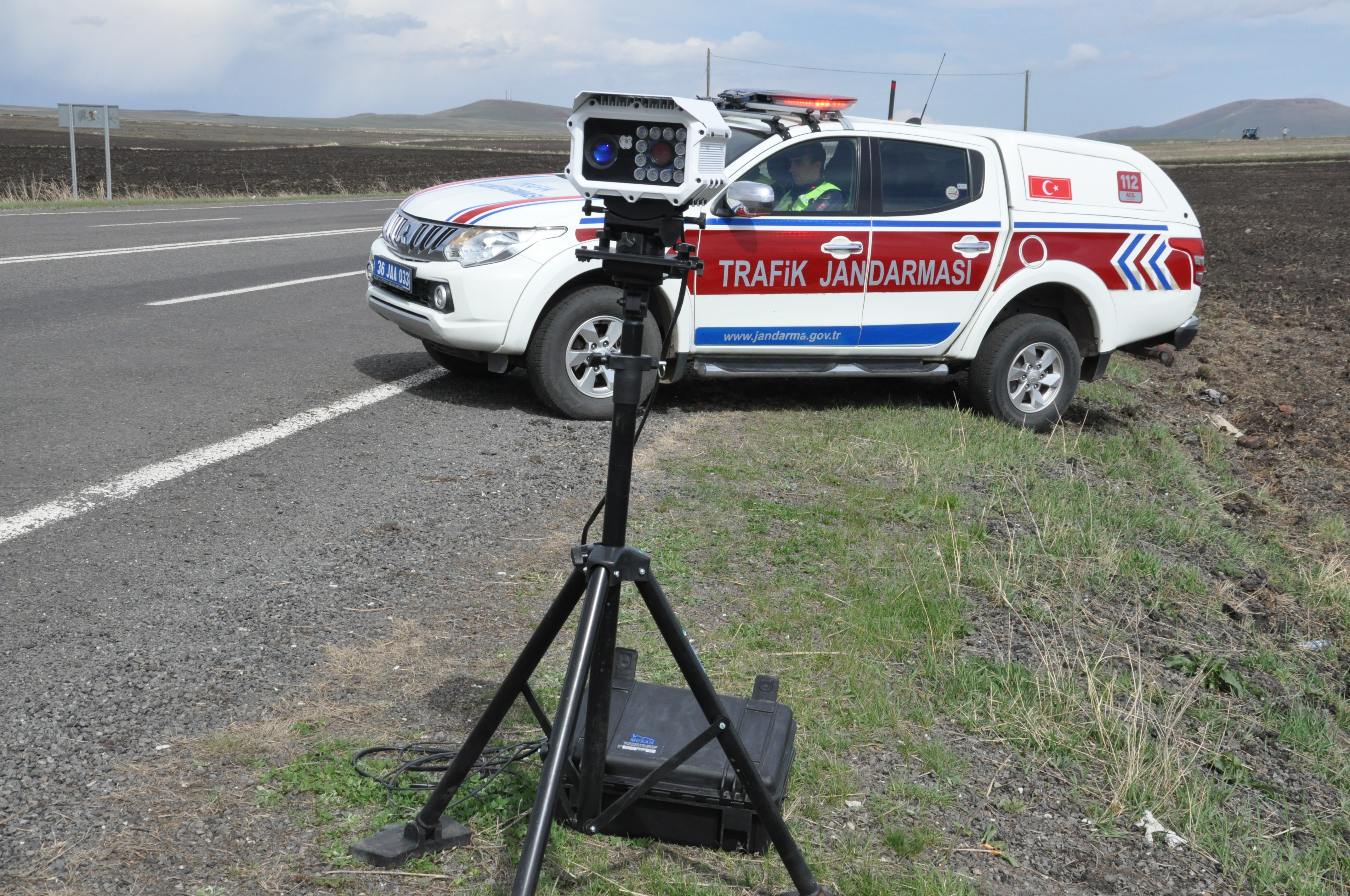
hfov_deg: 41.2
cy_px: 448
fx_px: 1798
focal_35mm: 48
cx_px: 675
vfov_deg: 28.0
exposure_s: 1/800
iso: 1000
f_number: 14
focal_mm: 32
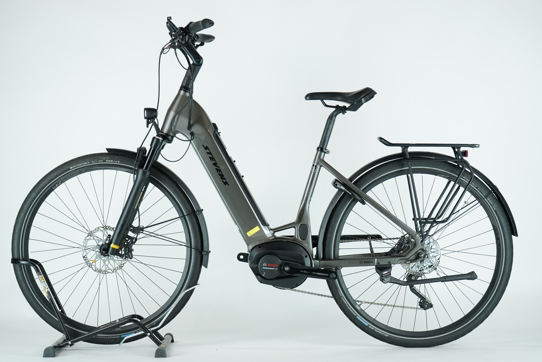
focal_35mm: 70
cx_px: 271
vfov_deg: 19.5
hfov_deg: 28.8
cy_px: 181
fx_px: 1054
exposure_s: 1/200
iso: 2000
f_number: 5.6
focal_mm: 70
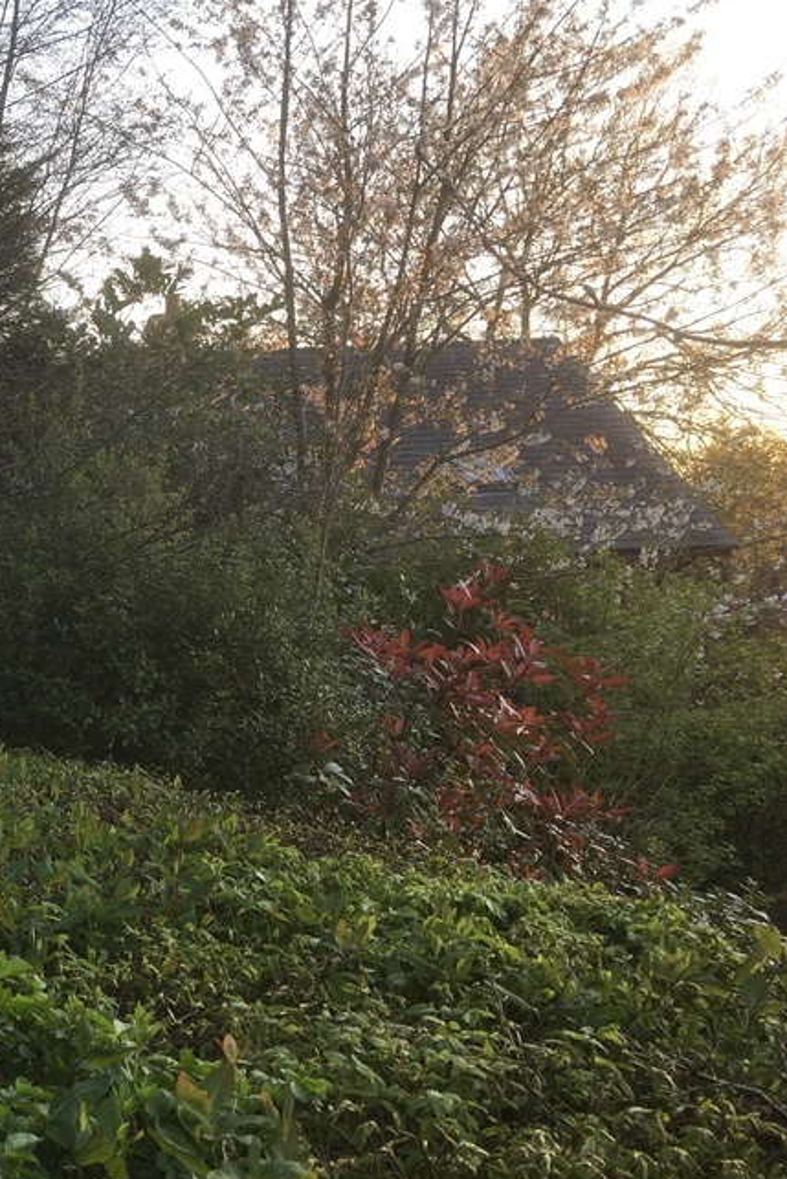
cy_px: 585
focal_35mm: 48
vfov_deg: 41.1
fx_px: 1573
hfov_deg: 25.5
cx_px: -130
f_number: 2.2
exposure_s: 1/100
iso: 32
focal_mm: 4.15
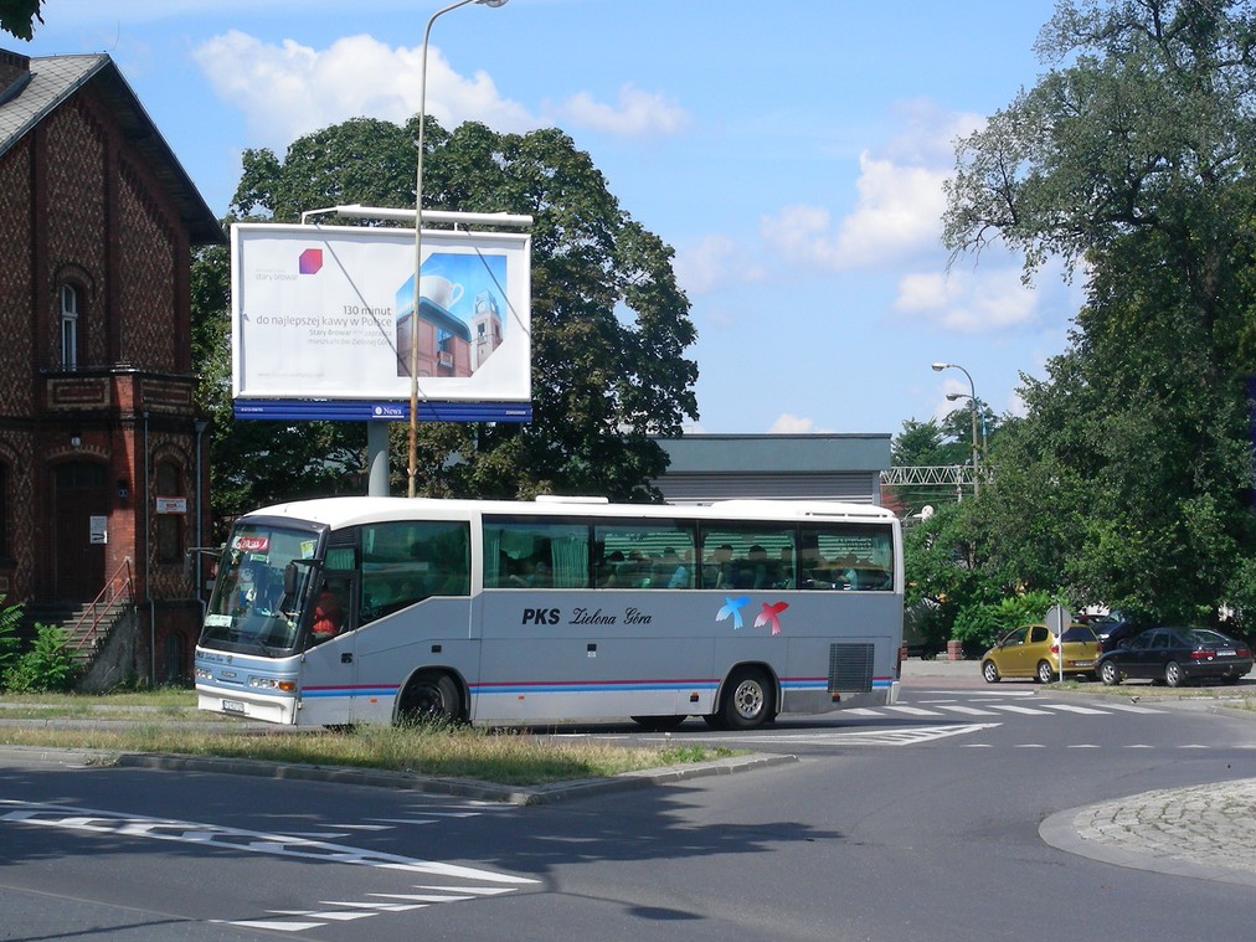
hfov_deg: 22.3
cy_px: 469
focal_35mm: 88
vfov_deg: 16.8
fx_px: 3193
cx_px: 626
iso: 50
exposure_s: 1/323
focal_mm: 14.6
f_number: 5.6
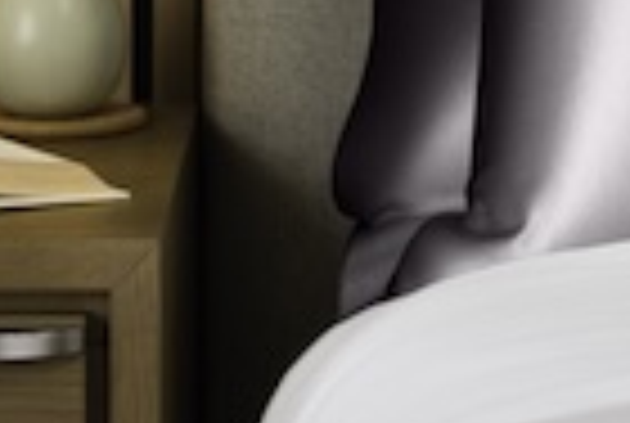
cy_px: -236
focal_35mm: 232
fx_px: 4069
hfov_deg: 8.9
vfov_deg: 5.9
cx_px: 382
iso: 250
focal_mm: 44
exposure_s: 1/320
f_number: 2.8
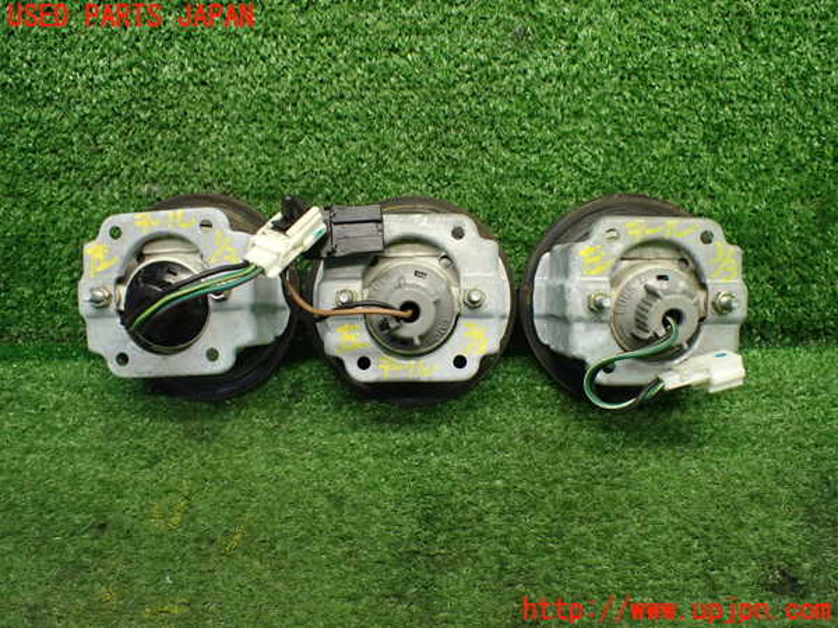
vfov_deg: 46.8
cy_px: 314
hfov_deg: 60.0
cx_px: 419
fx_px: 726
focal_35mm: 30
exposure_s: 1/125
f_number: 2.3
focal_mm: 5.4
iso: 640
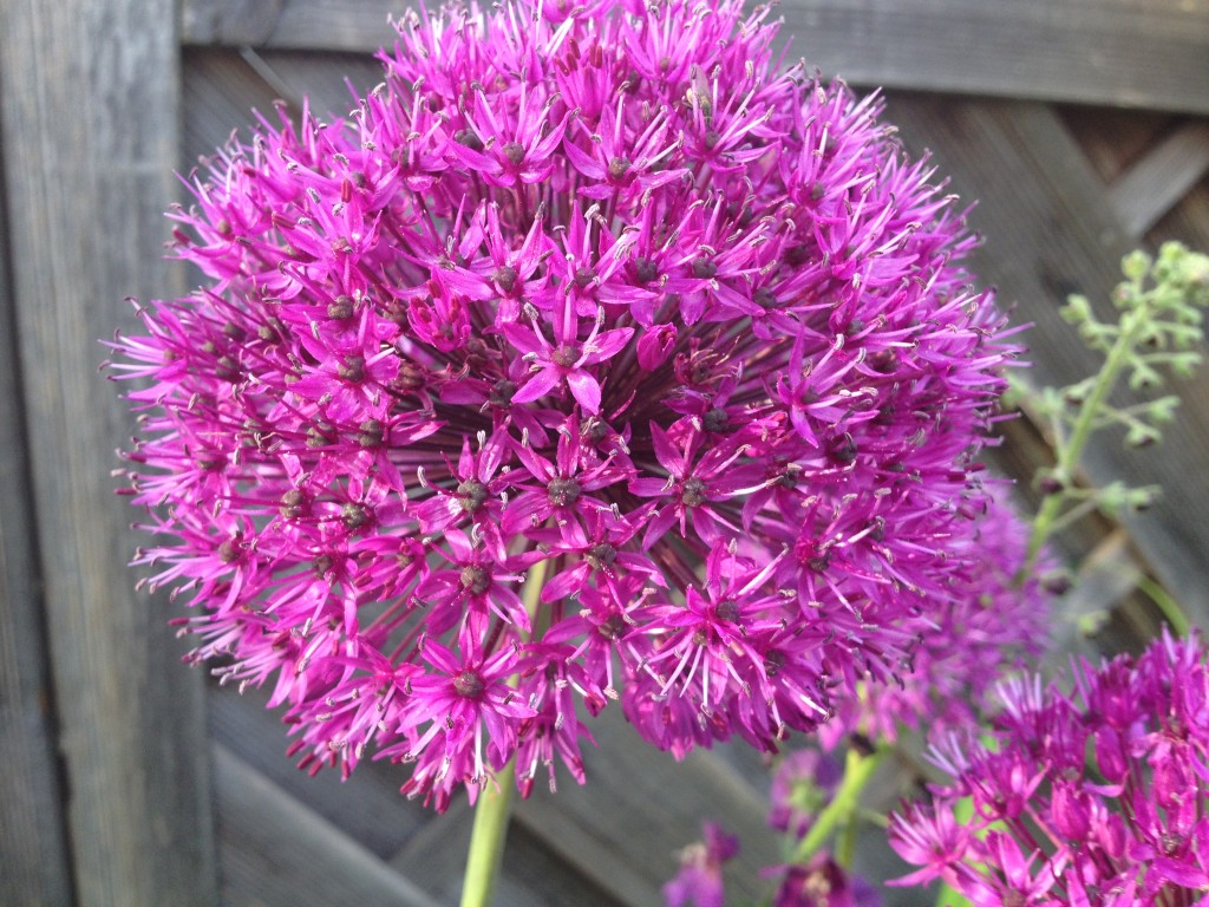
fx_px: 1222
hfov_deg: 52.6
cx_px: 604
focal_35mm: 35
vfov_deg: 40.7
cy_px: 454
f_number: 2.4
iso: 64
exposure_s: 1/120
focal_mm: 4.28
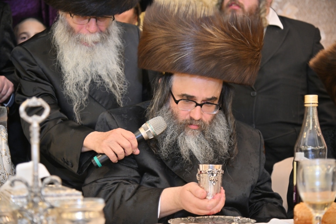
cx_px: 168
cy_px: 112
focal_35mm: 75
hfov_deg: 27.0
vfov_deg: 18.2
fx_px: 700
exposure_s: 1/160
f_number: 4
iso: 1000
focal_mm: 75
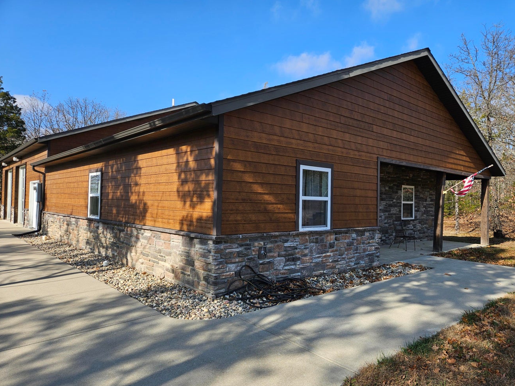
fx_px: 357
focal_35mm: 24
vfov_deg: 56.8
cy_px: 194
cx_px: 266
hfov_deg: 71.6
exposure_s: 1/1061
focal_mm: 5.4
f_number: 1.8
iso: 25
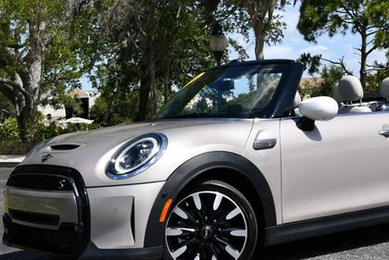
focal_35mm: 67
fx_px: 725
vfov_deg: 20.4
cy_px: 123
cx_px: 253
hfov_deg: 29.9
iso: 100
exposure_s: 1/320
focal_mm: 22
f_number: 9
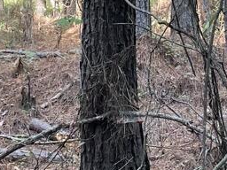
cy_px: -60
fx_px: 852
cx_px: 160
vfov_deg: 11.1
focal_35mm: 130
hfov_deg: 15.1
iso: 80
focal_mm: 4.2
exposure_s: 1/121
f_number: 1.6
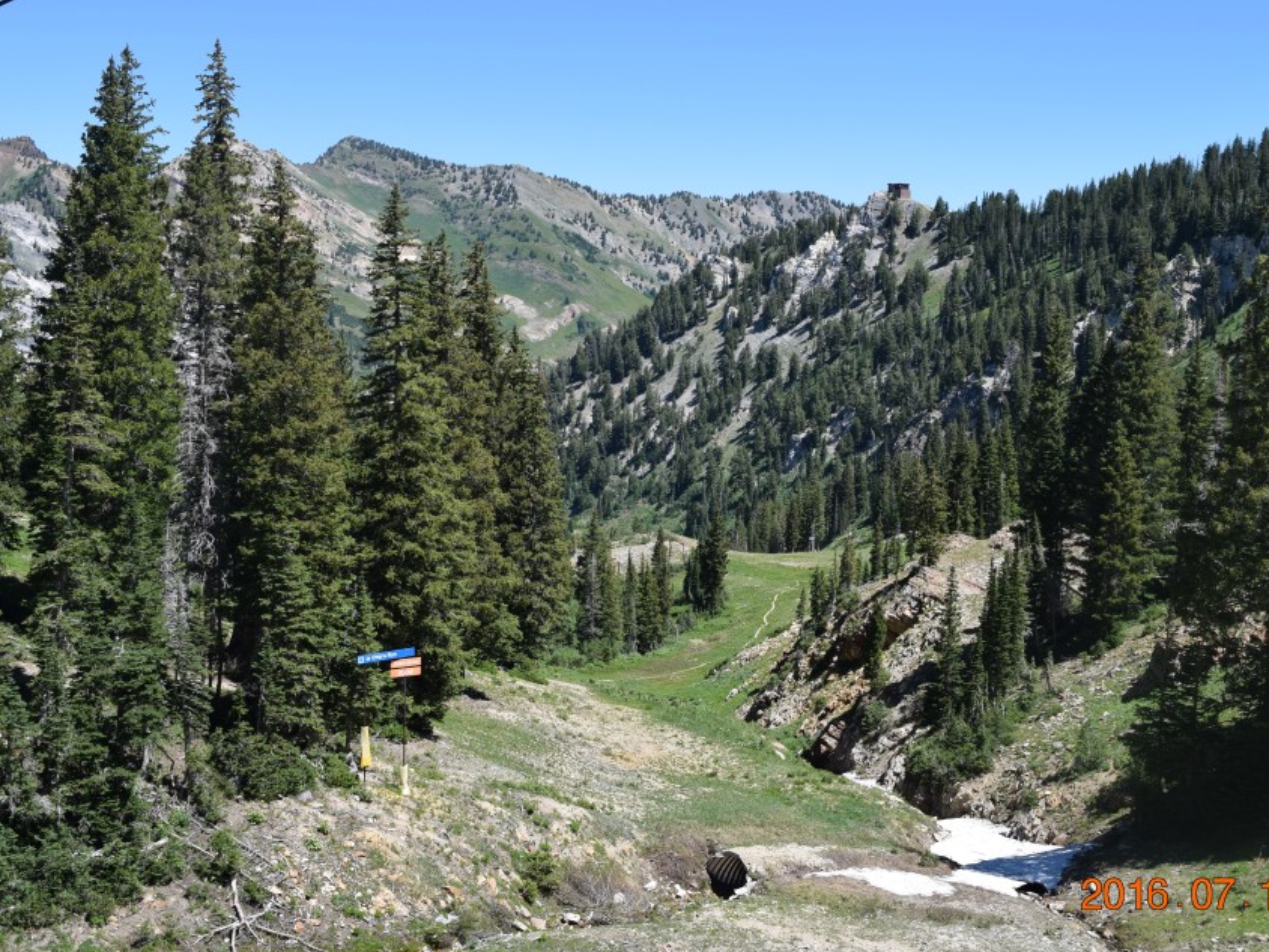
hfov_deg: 44.8
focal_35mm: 42
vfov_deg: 34.3
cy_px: 459
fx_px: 1540
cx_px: 677
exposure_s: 1/320
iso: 200
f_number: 9
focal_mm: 24
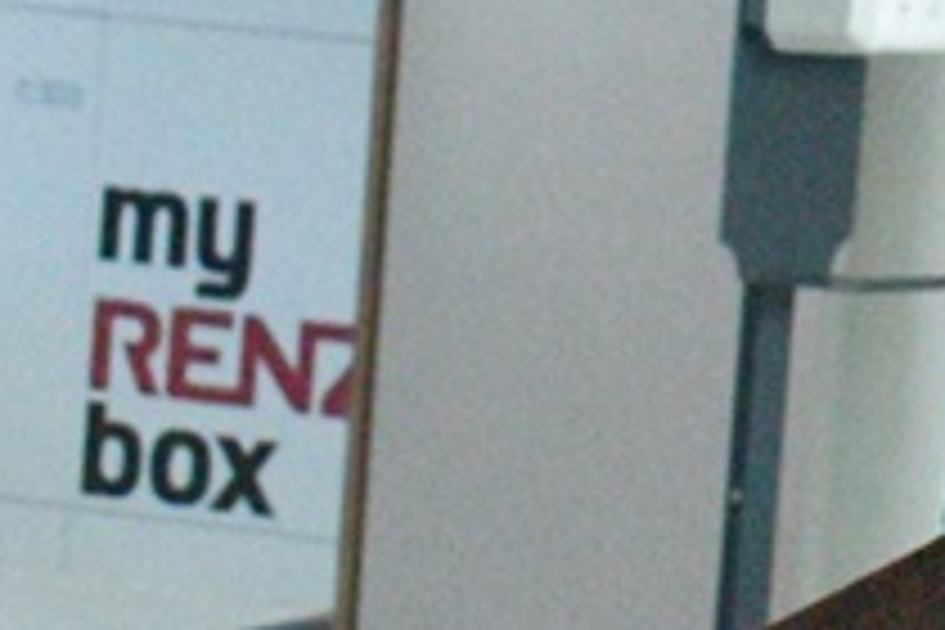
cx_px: 2608
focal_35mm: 317
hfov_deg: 6.1
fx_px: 8321
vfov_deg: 4.3
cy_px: -304
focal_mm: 38
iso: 16000
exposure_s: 1/500
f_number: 11
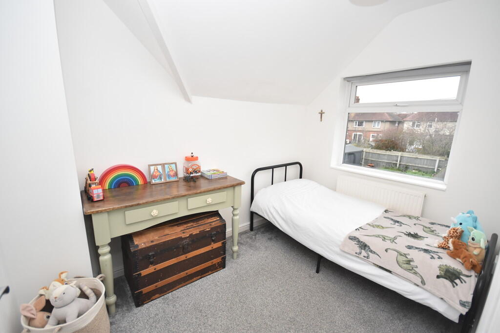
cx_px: 250
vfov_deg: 77.3
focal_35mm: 15
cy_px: 166
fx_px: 208
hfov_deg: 100.4
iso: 800
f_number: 4.5
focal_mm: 10
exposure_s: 1/160
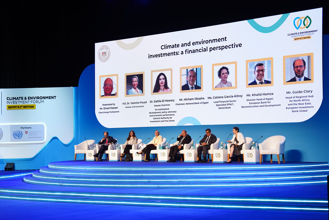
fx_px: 640
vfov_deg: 19.5
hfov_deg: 28.8
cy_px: 110
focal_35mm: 70
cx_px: 164
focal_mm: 70
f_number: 3.2
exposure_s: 1/200
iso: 1600
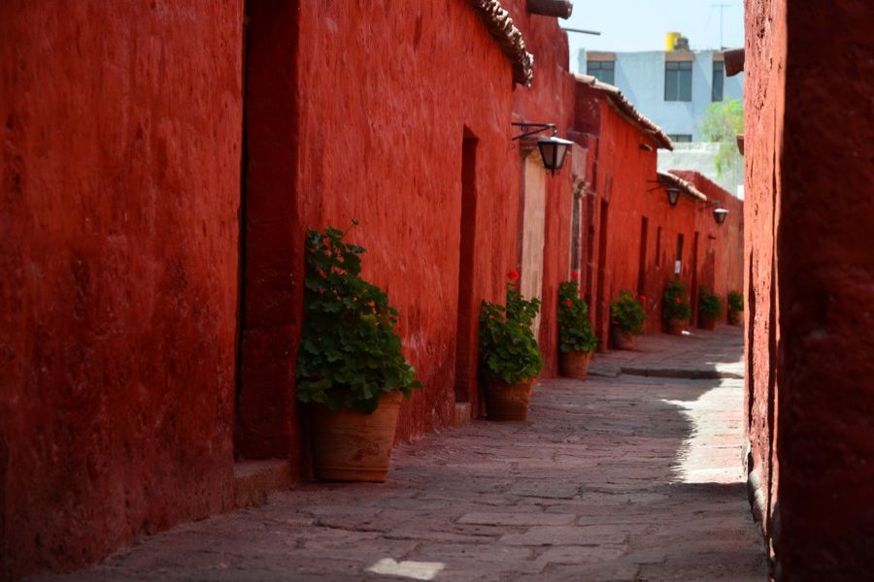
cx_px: 437
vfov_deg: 13.0
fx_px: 2549
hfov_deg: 19.5
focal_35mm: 105
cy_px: 291
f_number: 5
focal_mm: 70
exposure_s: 1/400
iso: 200
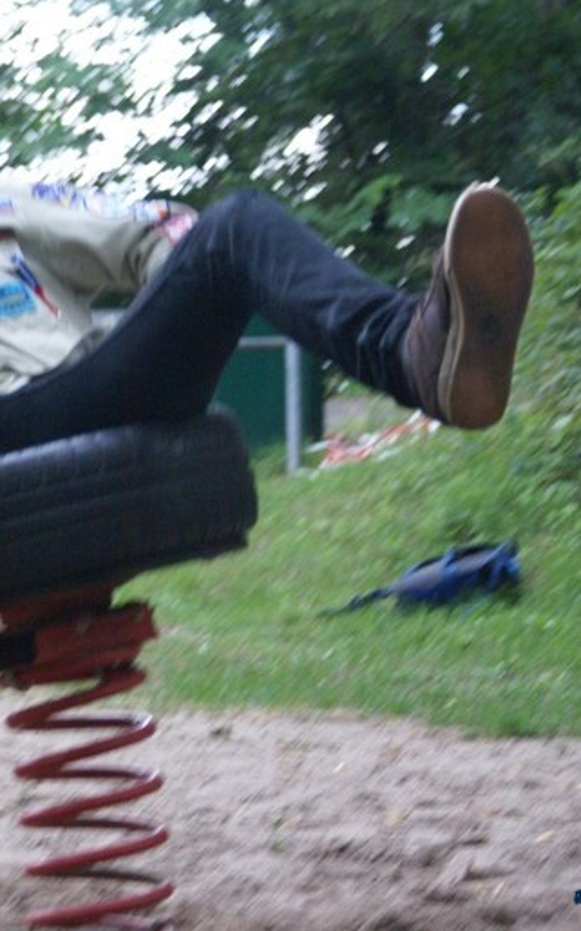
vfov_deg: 14.6
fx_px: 3625
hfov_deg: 9.1
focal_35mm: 143
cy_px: 448
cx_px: -78
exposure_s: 1/125
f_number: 5.6
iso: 800
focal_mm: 60
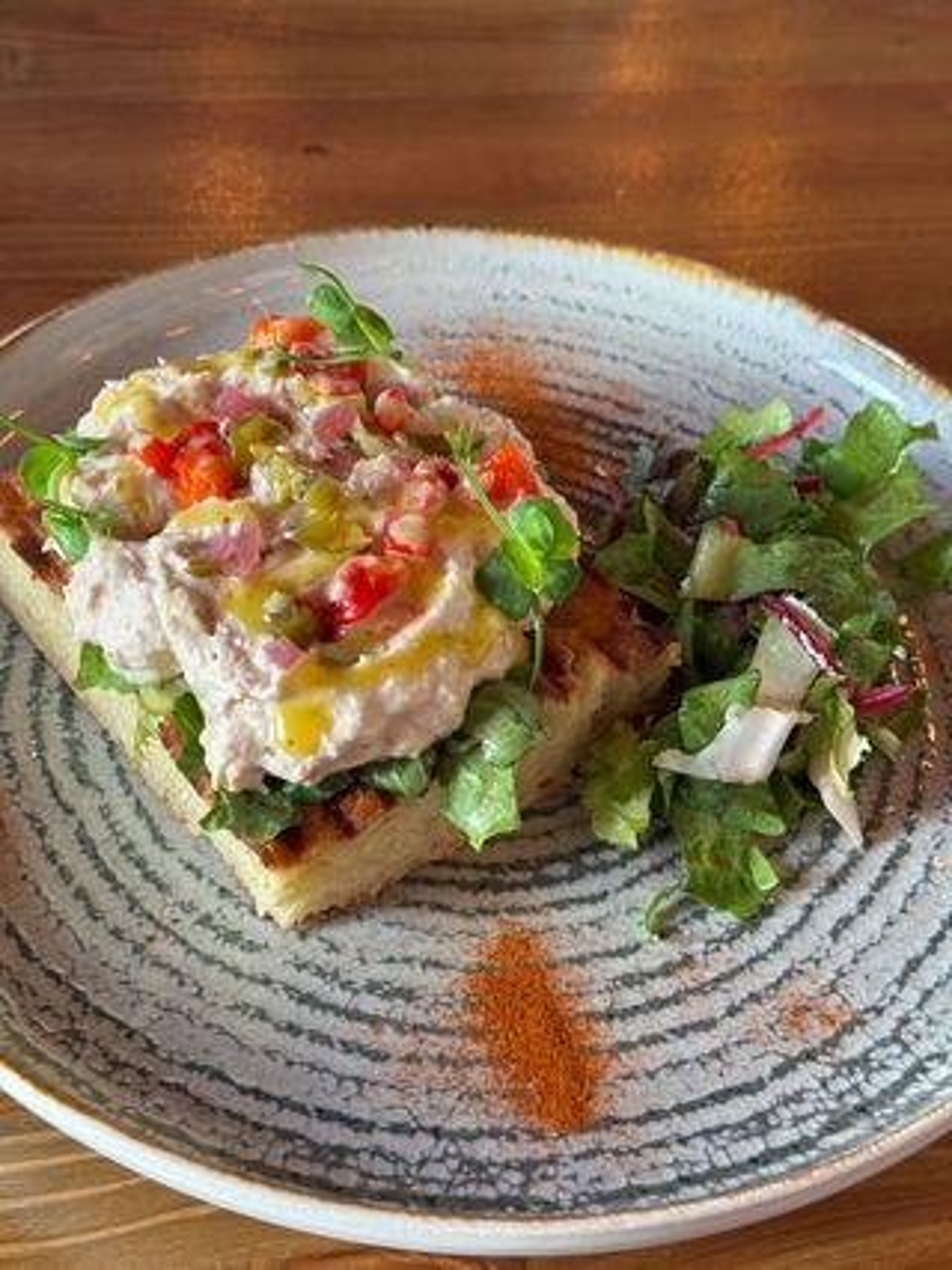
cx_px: 476
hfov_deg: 30.3
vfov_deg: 39.7
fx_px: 1761
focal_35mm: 48
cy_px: 635
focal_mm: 6.76
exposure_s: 1/50
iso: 80
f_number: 1.78
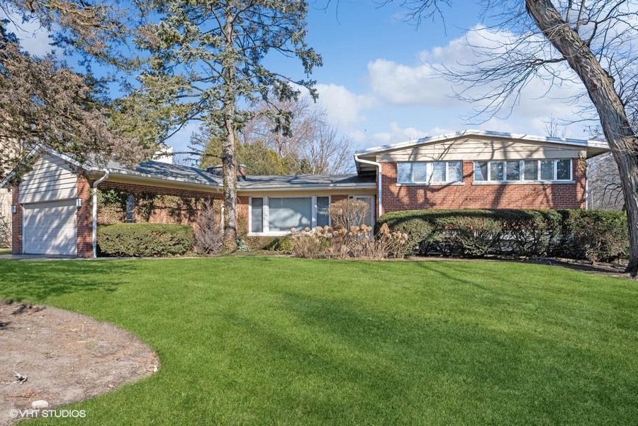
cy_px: 213
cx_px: 319
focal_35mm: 22
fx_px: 390
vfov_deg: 57.2
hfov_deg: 78.6
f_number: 9.5
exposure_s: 1/350
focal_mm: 22
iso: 200
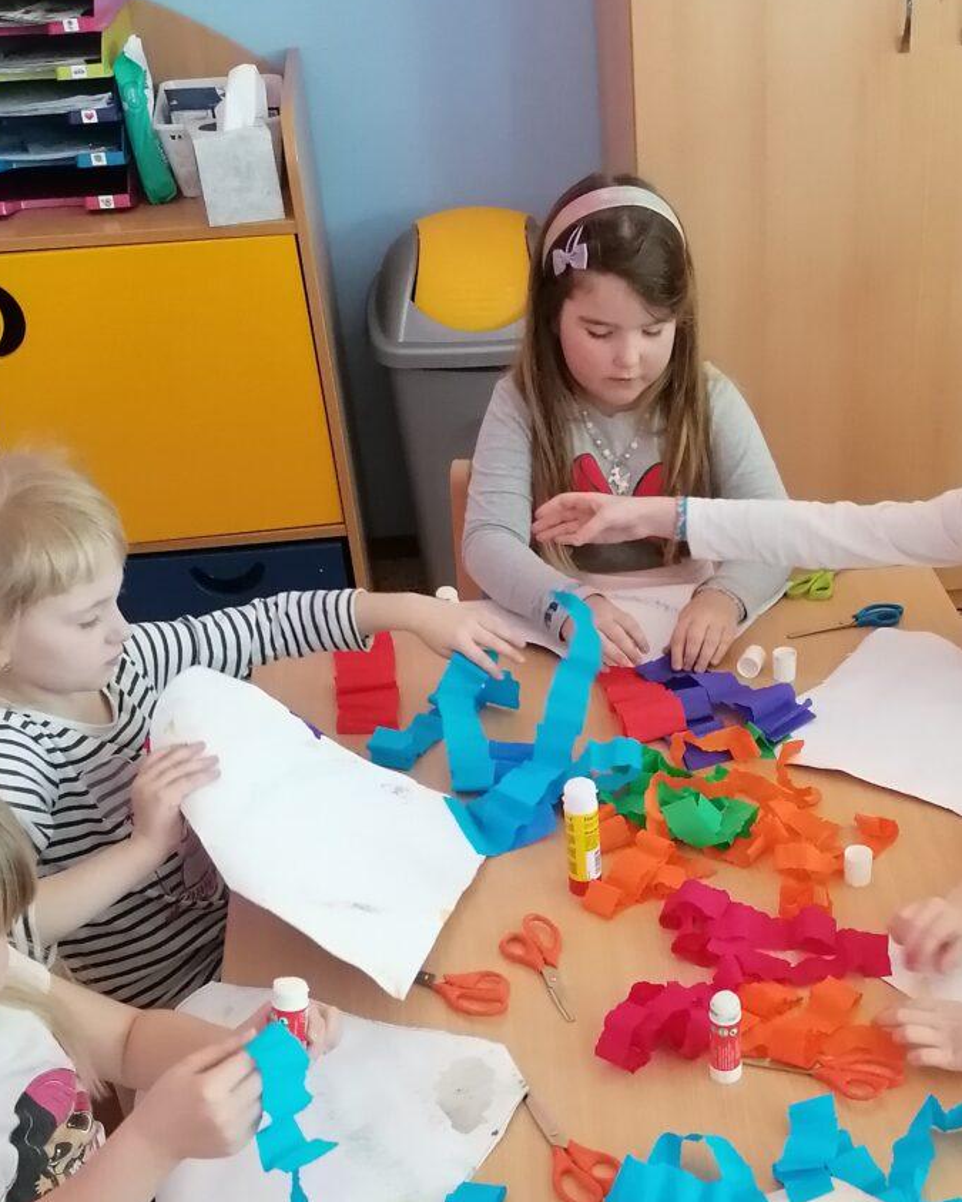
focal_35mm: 50
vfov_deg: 36.7
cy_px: 848
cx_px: 704
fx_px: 1779
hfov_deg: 29.8
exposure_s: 1/100
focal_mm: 4.75
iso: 400
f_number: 1.8
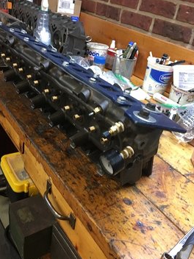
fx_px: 247
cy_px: 145
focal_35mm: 33
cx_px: 86
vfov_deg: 55.2
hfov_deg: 42.9
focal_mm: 4.15
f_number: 2.2
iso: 125
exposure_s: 1/30
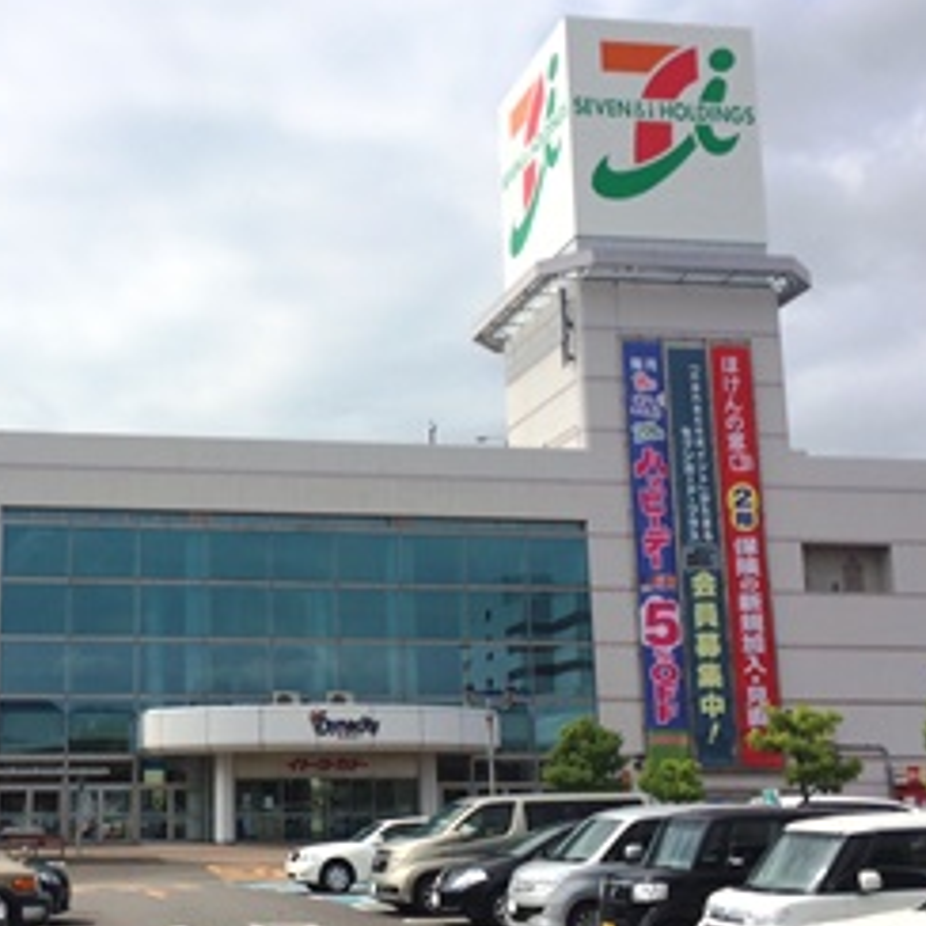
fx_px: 1422
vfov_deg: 36.1
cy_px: 478
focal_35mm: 47
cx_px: 250
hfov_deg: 35.4
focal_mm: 4.15
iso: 32
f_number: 2.2
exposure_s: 1/3425
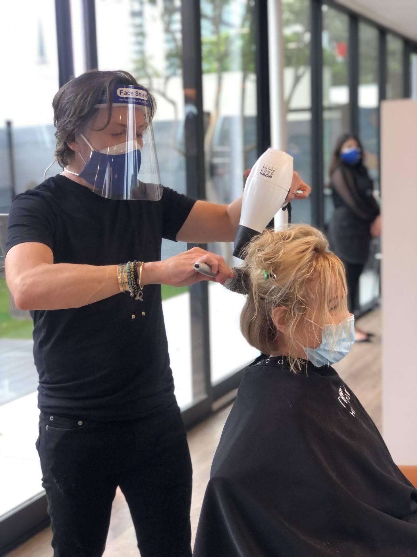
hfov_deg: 25.7
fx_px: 916
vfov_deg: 33.8
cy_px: 278
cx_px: 208
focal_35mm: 57
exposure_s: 1/30
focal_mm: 6.6
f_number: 2.8
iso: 40
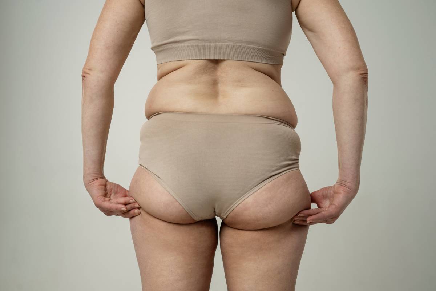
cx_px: 218
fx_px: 642
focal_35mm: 53
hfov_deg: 37.5
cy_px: 146
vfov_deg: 25.5
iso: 200
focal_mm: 53
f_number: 5.6
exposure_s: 1/160
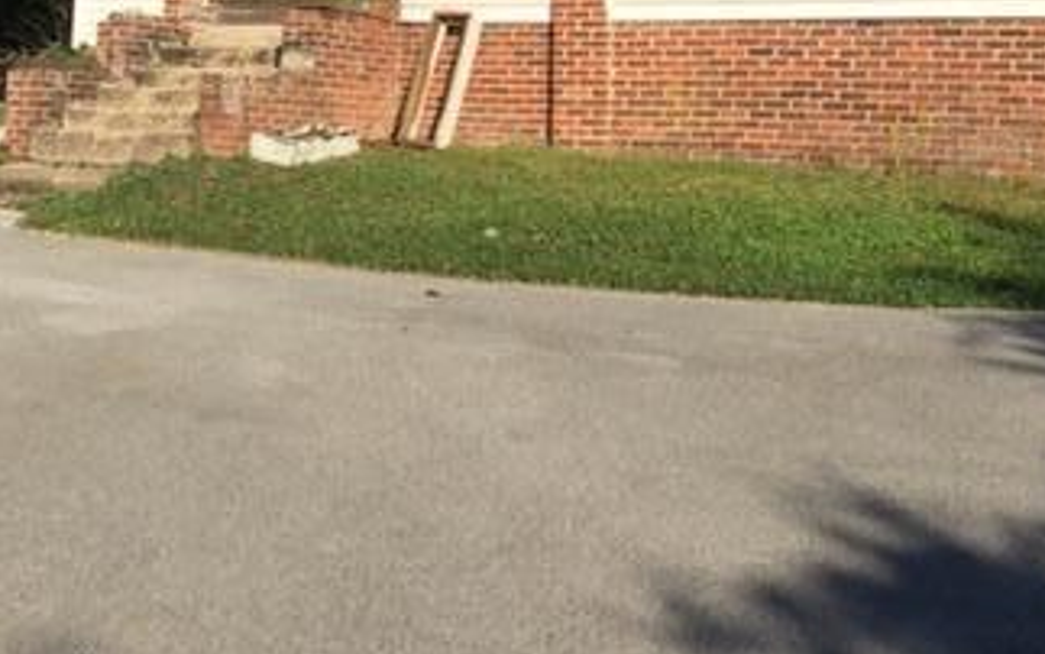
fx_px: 1738
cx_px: 511
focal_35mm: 61
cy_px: -6
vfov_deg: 20.6
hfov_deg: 33.5
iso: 32
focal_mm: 4.15
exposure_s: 1/1883
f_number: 2.2
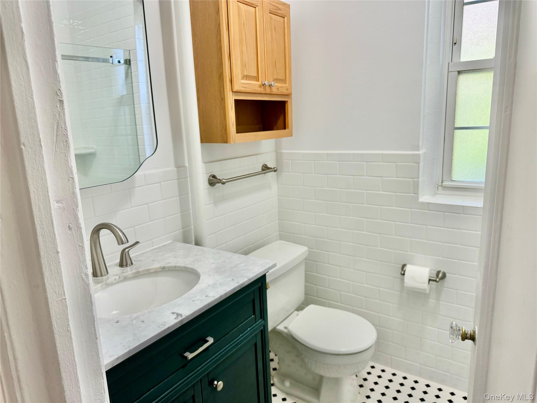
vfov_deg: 56.8
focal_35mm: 24
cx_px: 268
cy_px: 202
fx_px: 372
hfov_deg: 71.6
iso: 200
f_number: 1.78
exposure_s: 1/120
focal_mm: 6.76
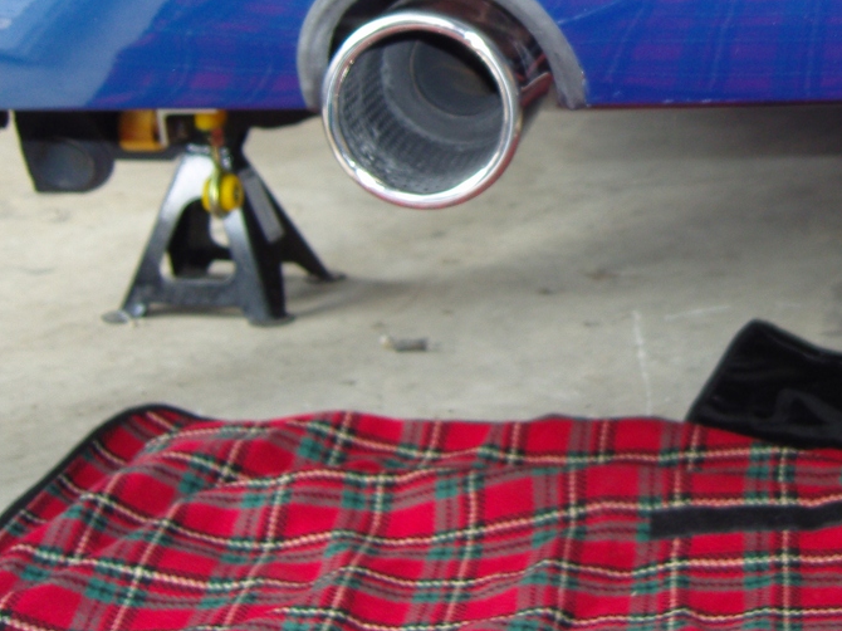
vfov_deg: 22.0
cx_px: 739
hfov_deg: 28.8
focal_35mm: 65
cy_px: 60
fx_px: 1580
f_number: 2.8
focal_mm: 7.3
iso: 100
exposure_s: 1/40
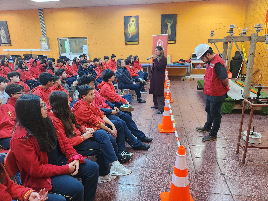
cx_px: 134
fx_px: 178
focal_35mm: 23
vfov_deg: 58.9
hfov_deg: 73.9
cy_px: 100
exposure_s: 1/100
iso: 1000
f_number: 1.8
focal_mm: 5.4
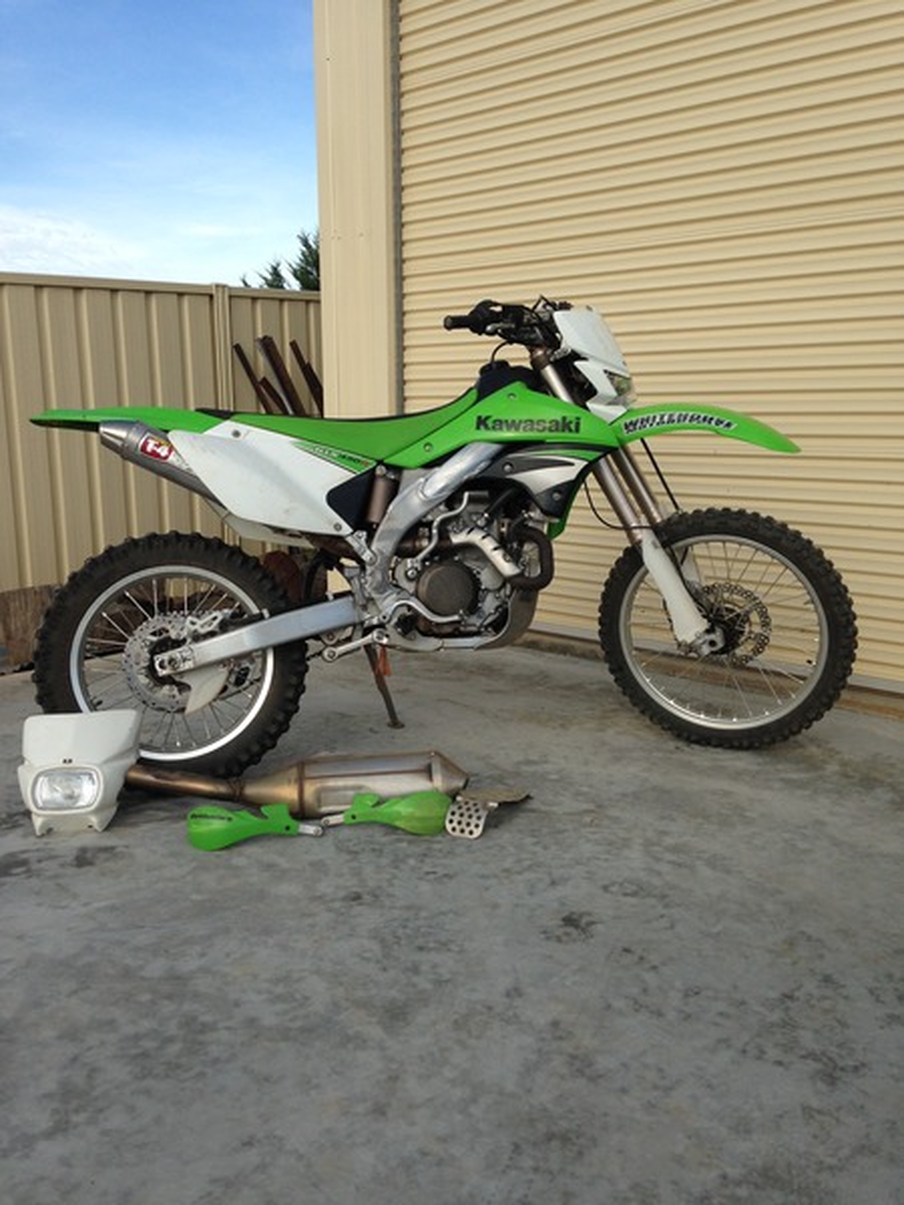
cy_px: 602
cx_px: 452
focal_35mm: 33
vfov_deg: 55.4
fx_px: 1149
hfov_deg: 42.9
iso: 50
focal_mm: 4.12
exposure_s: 1/968
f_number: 2.4
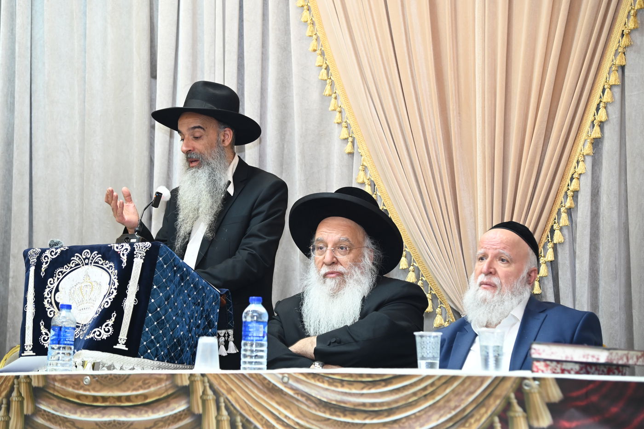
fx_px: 1699
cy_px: 214
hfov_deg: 21.5
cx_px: 322
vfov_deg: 14.4
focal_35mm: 95
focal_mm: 95
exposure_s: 1/160
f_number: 4.5
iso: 1600
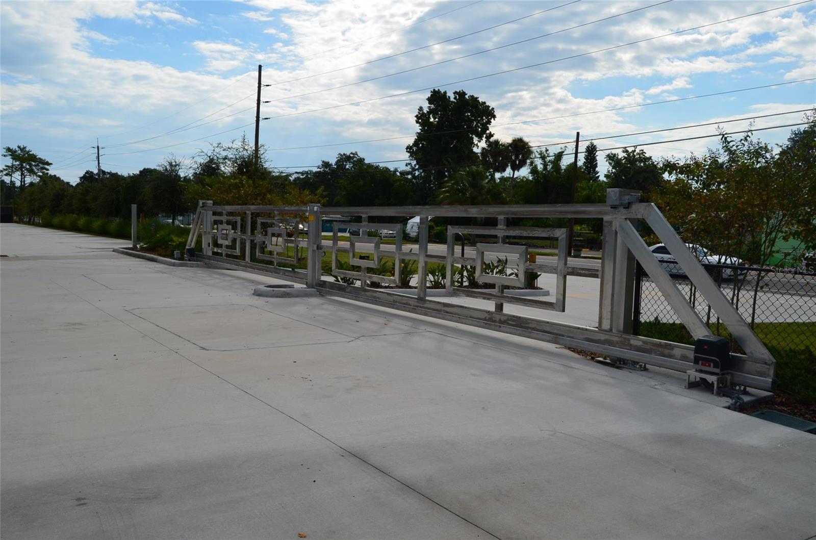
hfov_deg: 67.5
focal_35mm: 27
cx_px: 408
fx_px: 611
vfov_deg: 47.7
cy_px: 270
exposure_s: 1/500
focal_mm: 18
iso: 200
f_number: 11
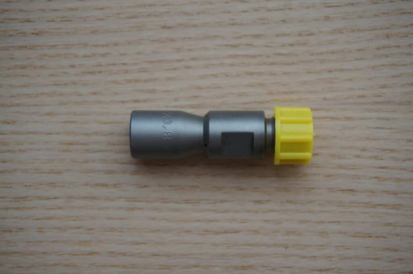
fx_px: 859
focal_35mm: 75
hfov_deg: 27.0
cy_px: 137
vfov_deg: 18.1
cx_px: 206
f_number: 5.6
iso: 100
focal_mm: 50
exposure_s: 1/80
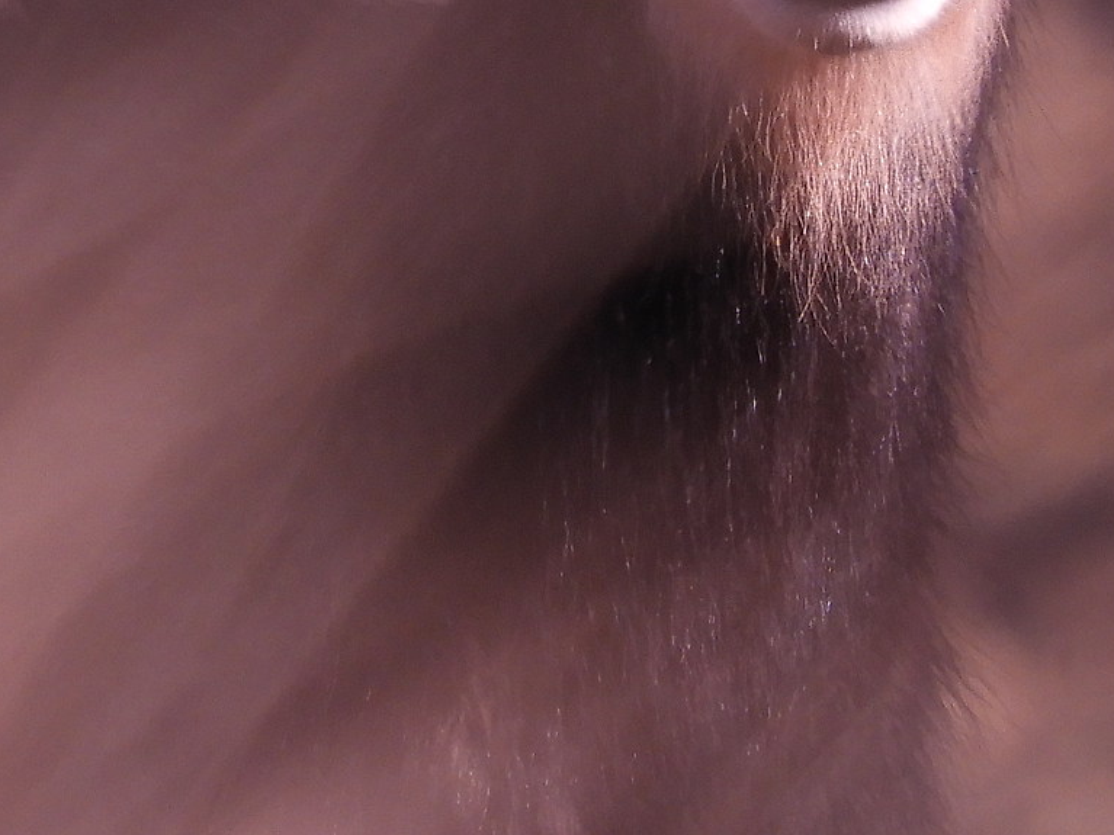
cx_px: 386
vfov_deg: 0.4
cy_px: -134
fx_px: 110784
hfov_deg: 0.6
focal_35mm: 3443
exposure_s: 1/250
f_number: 5.6
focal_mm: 197.1
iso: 140
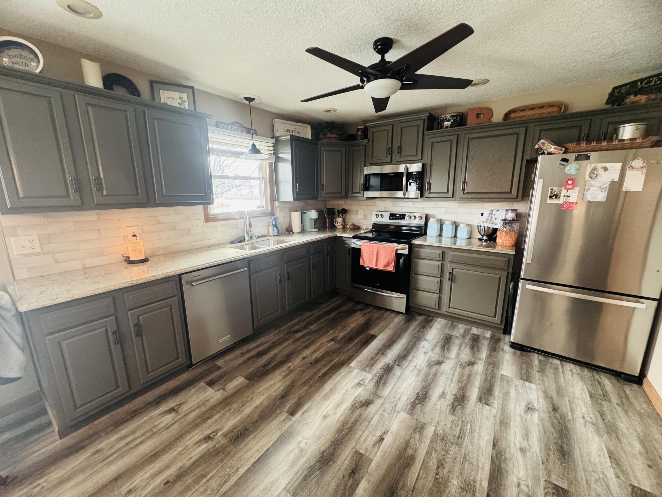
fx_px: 268
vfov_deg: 85.7
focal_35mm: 14
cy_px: 248
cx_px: 331
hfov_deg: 102.1
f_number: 2.2
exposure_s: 1/60
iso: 400
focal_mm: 2.22
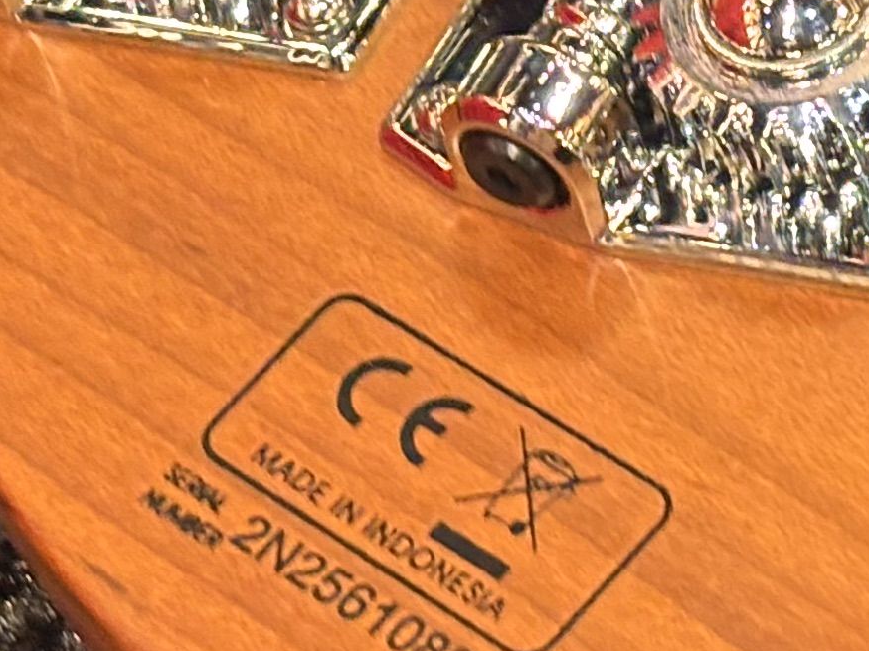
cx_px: 572
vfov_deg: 6.2
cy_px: 186
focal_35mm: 240
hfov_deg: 8.2
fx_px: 6023
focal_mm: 5.96
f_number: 1.6
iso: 160
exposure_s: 1/40
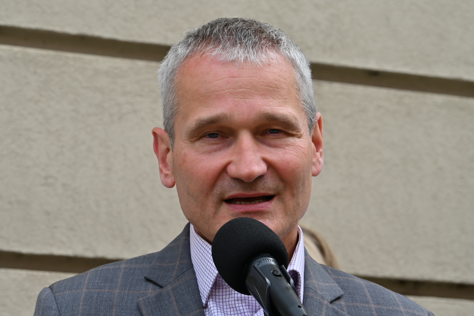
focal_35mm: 177
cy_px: 185
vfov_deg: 7.8
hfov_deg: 11.6
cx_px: 216
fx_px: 2330
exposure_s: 1/125
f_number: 10
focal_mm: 140
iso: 100
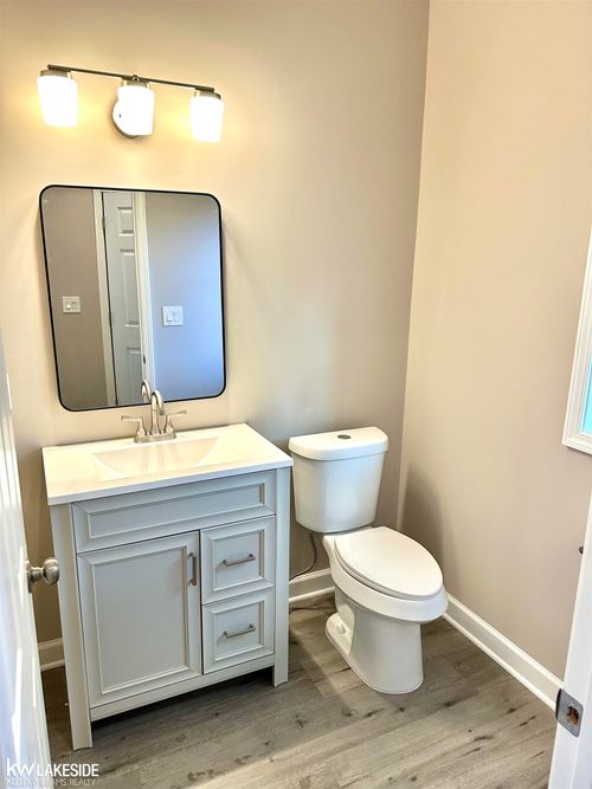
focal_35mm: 24
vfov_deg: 71.6
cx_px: 296
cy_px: 394
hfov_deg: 56.8
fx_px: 547
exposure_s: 1/120
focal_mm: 6.86
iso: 200
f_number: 1.78
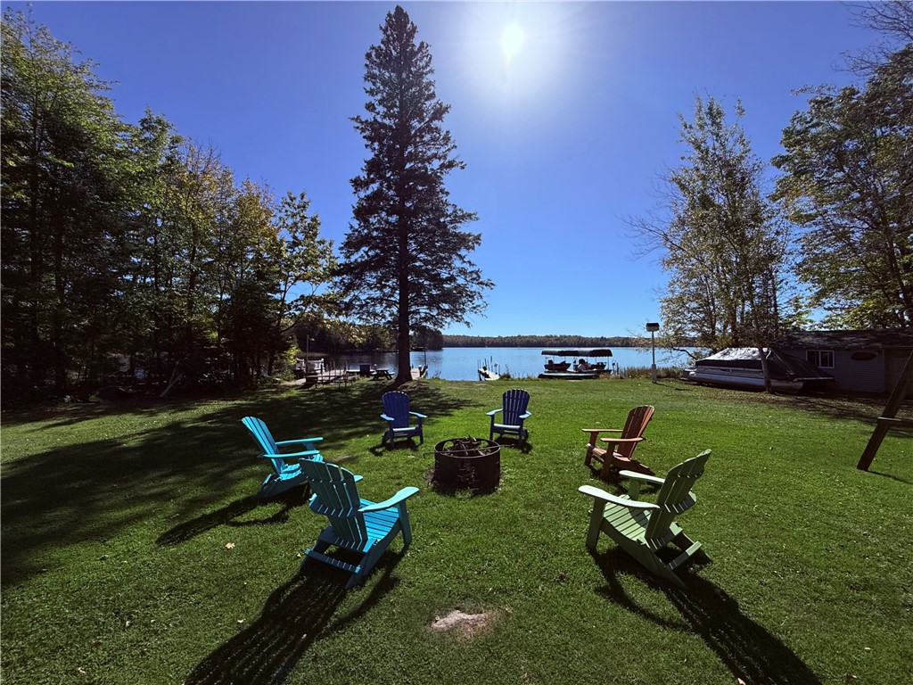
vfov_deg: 85.7
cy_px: 342
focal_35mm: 14
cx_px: 456
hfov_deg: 102.1
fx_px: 369
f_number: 2.2
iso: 50
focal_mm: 2.22
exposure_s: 1/5618
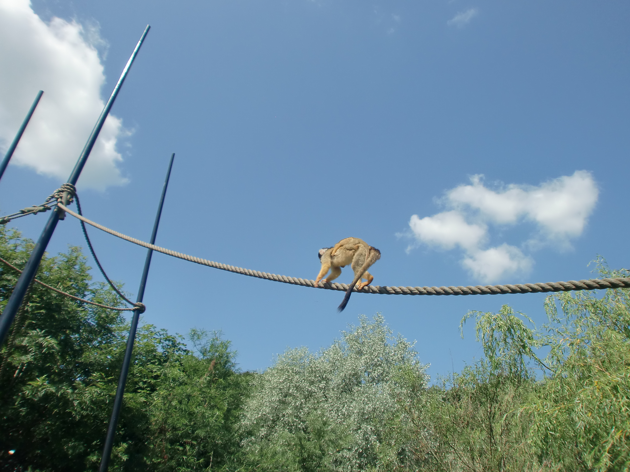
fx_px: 473
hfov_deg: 67.3
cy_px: 236
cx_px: 315
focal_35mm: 26
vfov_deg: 53.1
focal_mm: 4.65
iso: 64
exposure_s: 1/200
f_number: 7.8
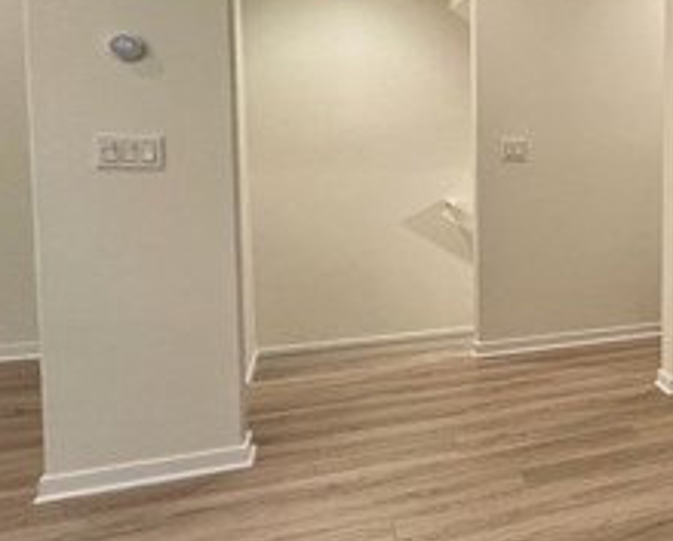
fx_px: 738
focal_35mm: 37
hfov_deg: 31.5
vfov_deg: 40.0
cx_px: 953
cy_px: 203
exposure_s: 1/120
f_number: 1.8
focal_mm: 1.57
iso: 200
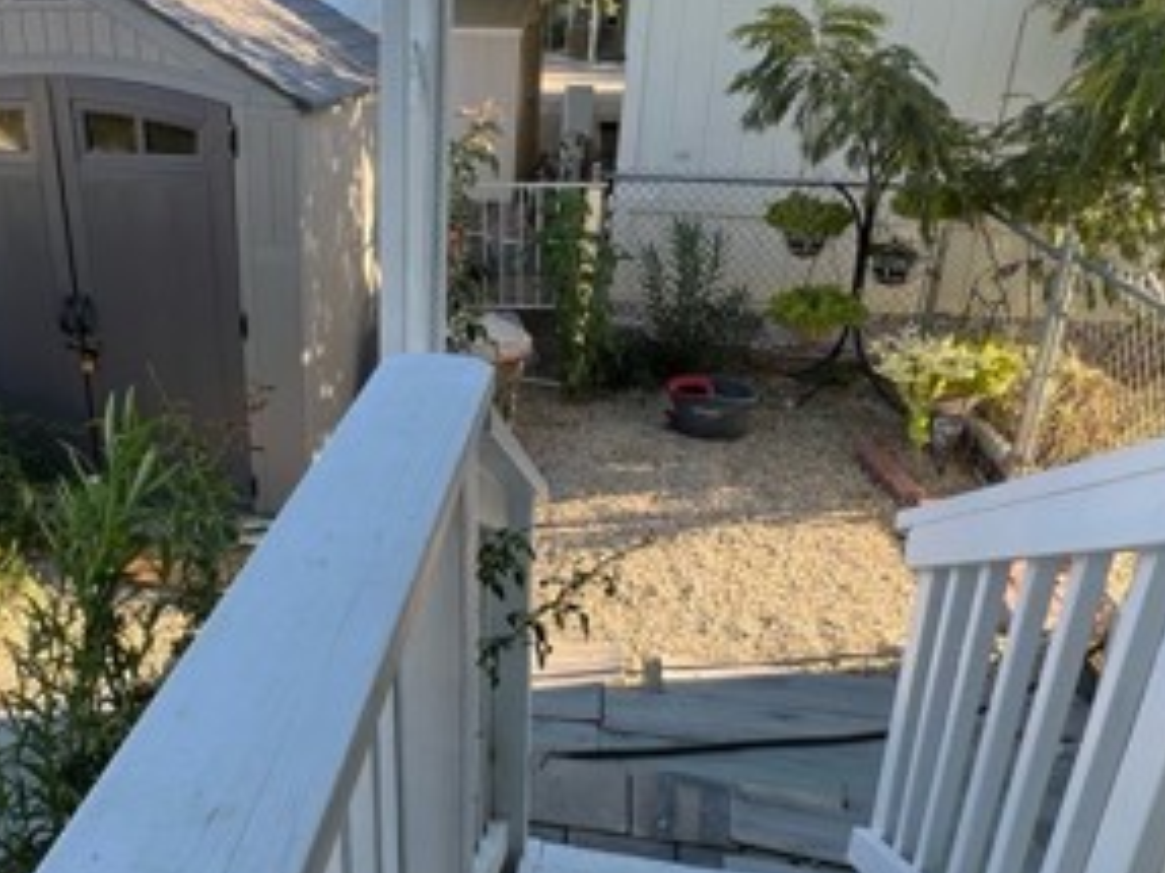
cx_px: 398
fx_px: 976
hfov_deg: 60.4
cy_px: 418
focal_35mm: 29
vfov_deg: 48.2
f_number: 1.8
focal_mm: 1.57
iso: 32
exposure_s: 1/188
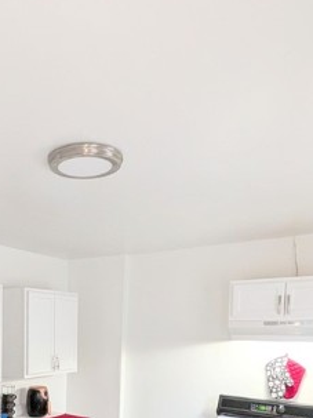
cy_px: 357
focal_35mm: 33
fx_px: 398
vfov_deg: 50.6
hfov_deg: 40.7
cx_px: 52
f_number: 2.2
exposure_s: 1/40
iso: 205
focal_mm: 1.54
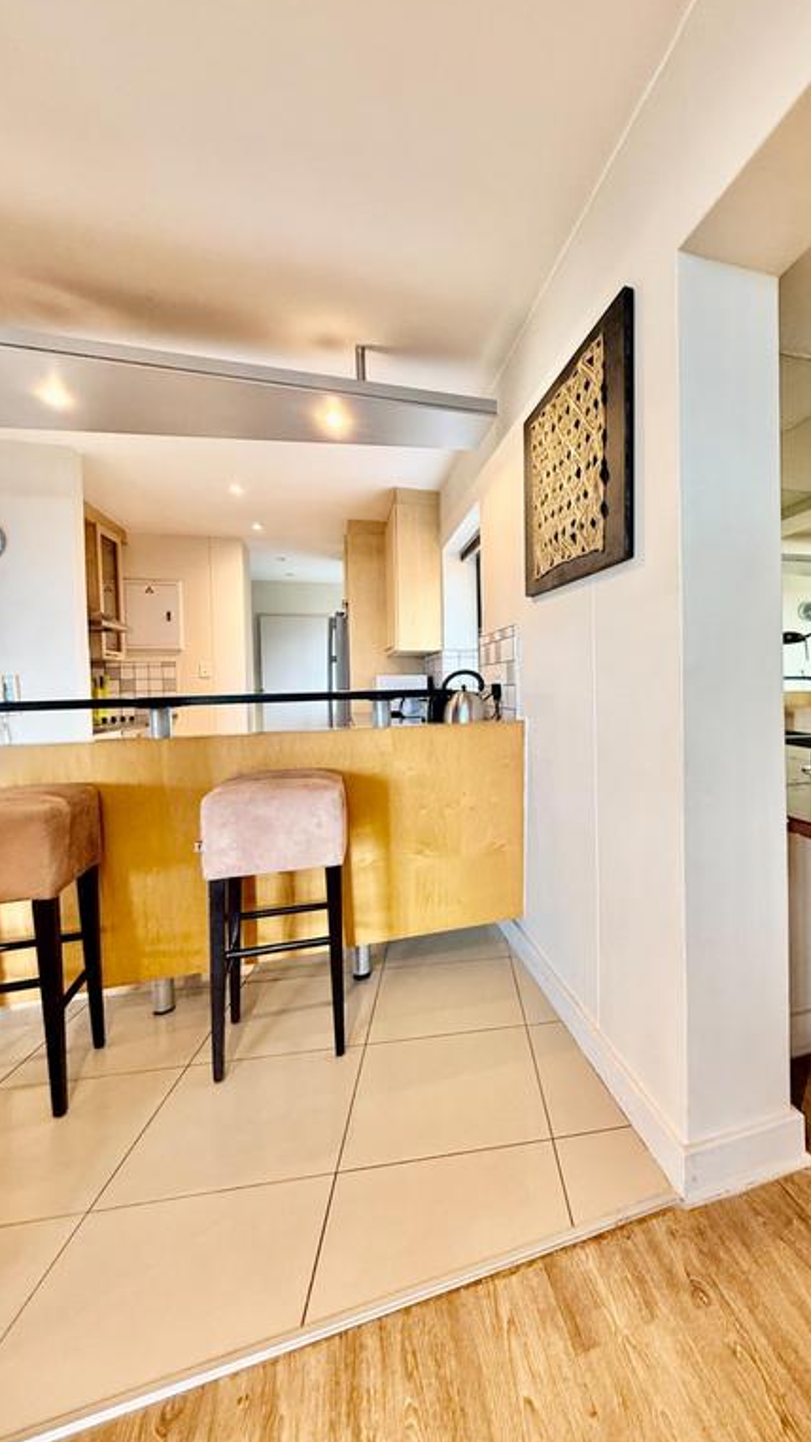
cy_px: 701
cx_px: 561
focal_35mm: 16
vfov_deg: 99.4
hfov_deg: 64.7
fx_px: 612
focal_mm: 2.22
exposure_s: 1/50
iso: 200
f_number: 2.2
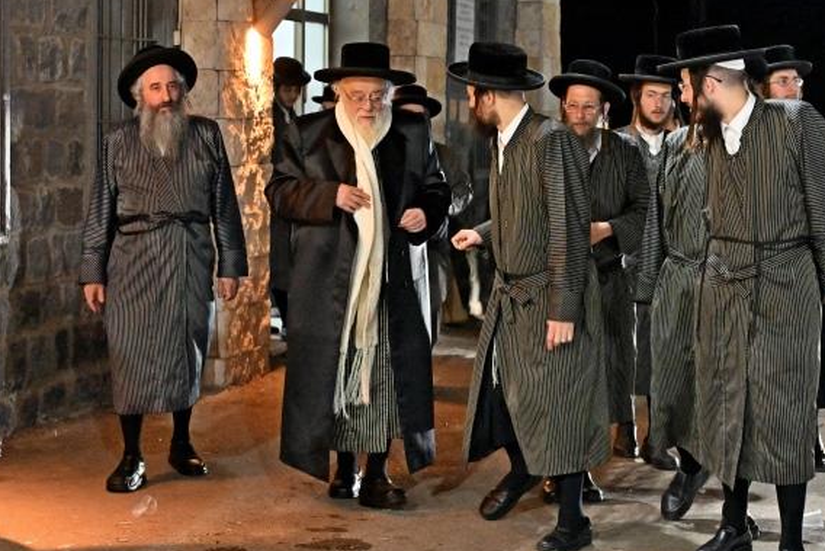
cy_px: 203
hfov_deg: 24.4
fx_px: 1902
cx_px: 474
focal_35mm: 83
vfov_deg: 16.4
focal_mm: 46
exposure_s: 1/125
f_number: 4
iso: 3200
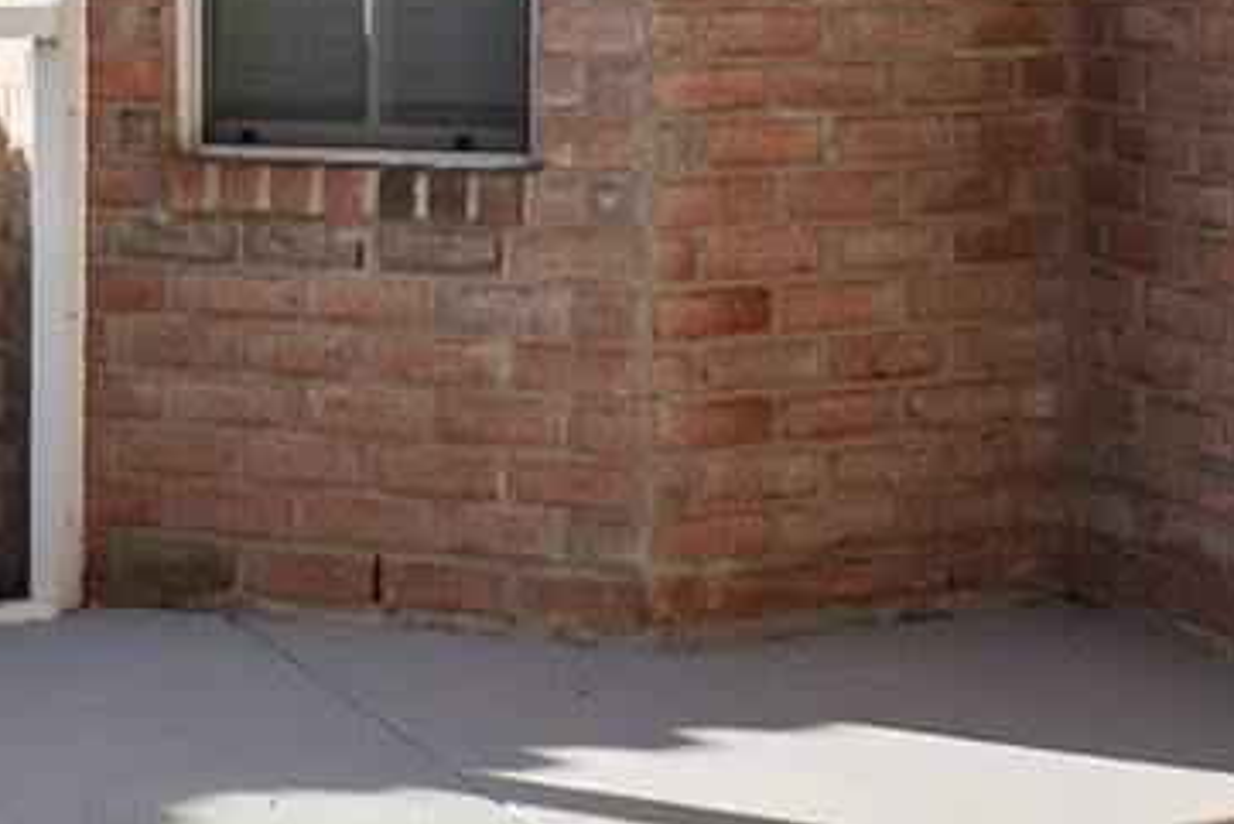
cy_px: -67
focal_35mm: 85
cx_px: 598
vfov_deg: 15.7
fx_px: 2915
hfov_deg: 23.9
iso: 640
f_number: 9
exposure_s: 1/125
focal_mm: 10
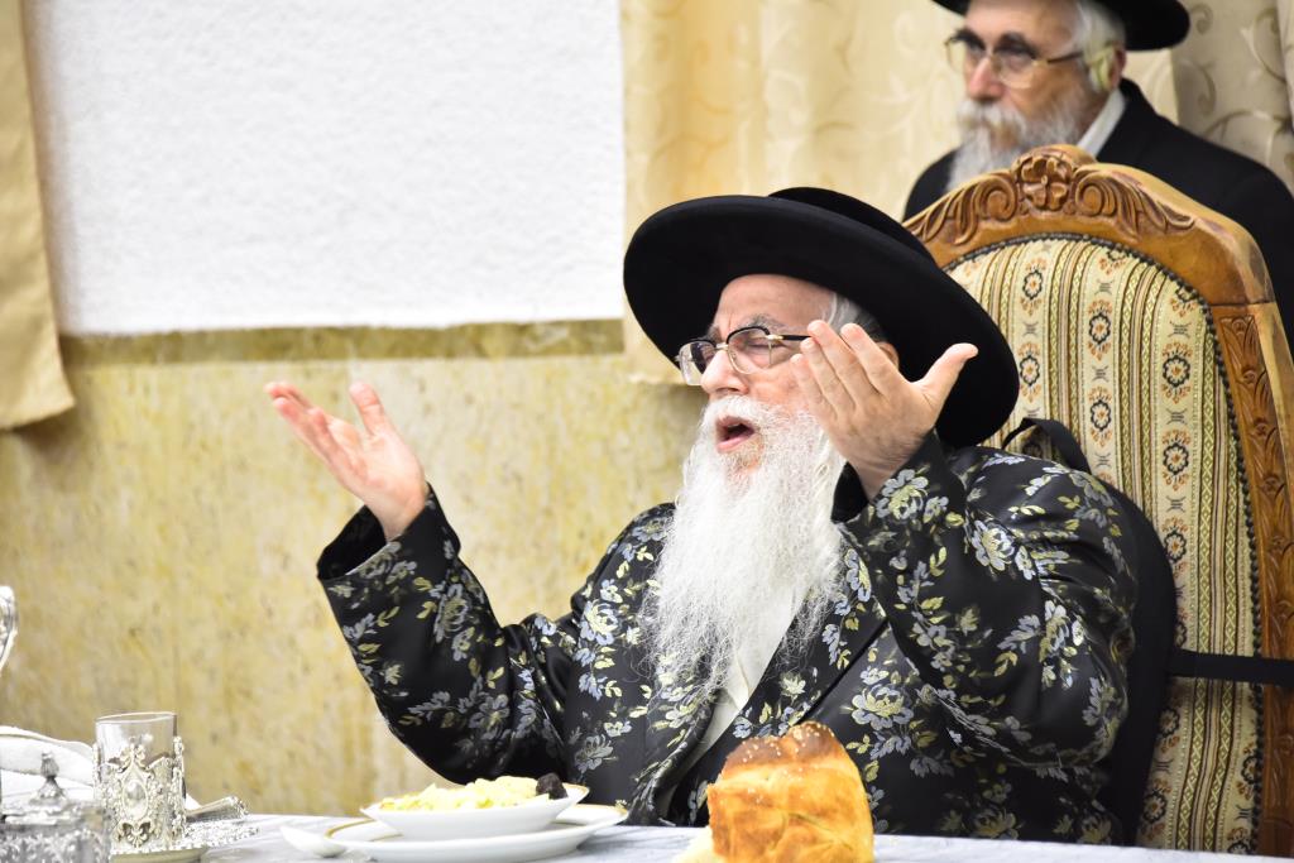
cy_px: 432
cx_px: 647
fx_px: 7189
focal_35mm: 200
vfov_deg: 6.9
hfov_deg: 10.3
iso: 4000
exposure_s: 1/125
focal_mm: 200
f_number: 5.6
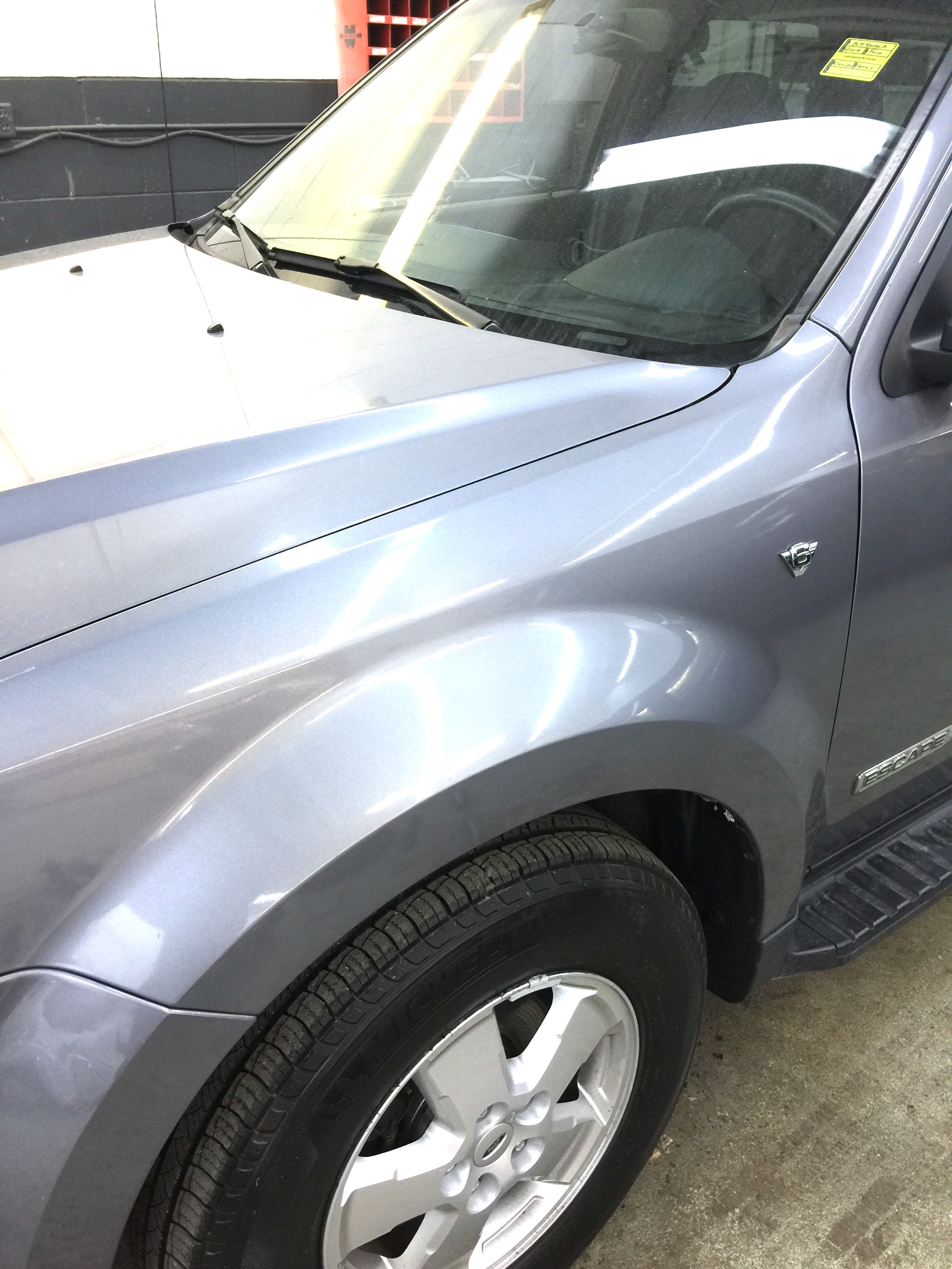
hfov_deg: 48.2
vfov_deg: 61.7
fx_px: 1063
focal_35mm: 29
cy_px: 634
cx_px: 476
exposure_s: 1/15
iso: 50
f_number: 2.2
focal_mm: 4.15
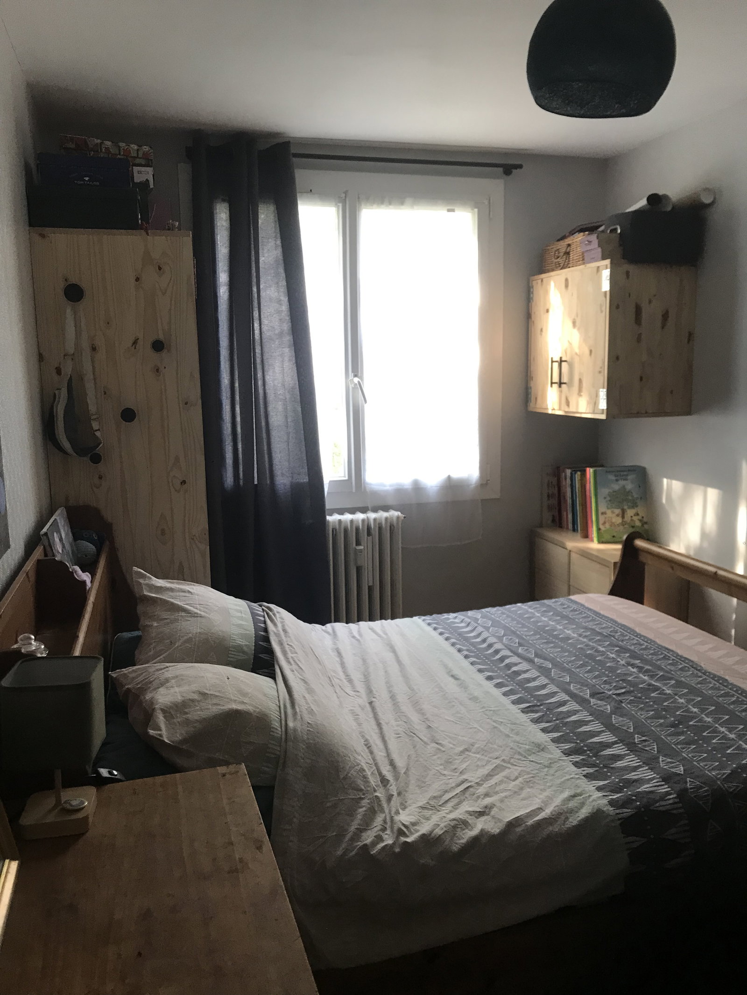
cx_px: 374
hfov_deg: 49.7
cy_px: 498
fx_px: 806
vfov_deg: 63.4
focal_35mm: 28
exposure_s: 1/20
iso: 40
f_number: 1.8
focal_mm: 3.99
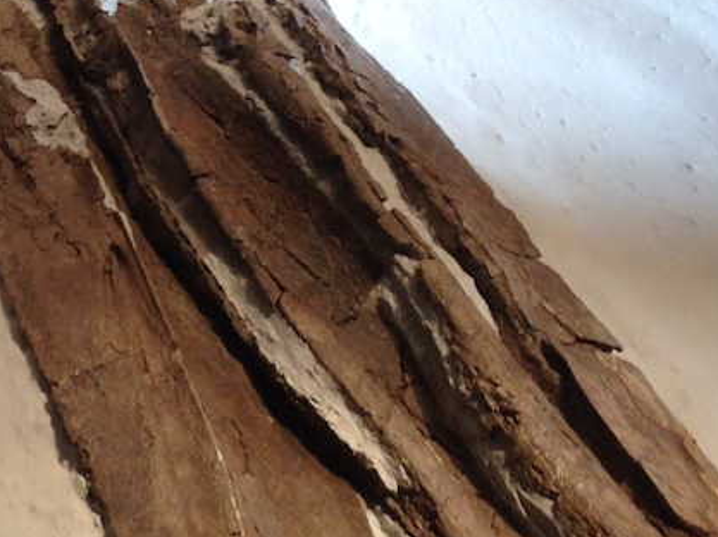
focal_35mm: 103
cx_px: -43
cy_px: -11
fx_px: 2135
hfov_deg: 18.5
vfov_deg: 14.1
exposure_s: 1/20
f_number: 2.4
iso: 80
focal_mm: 4.12
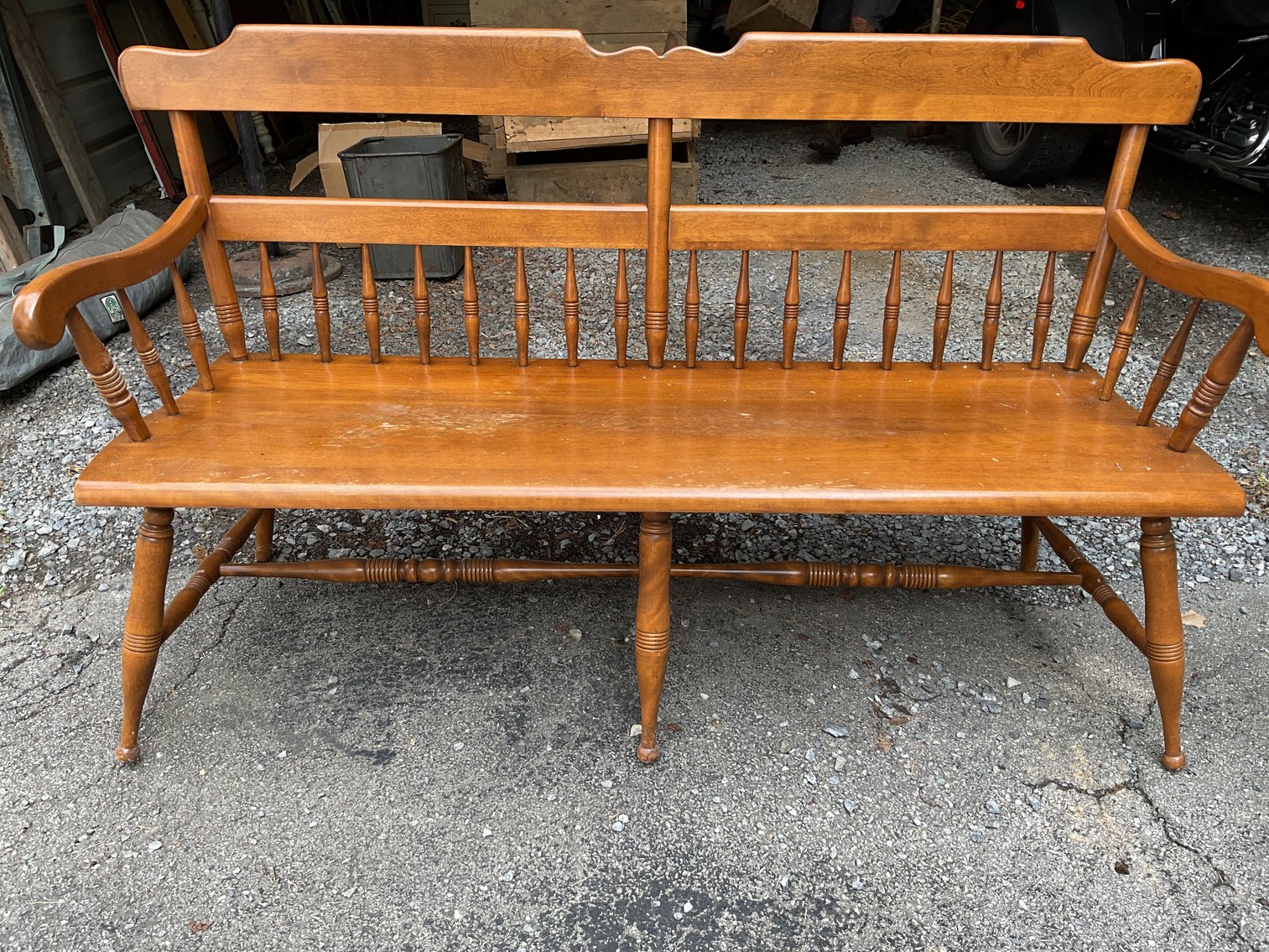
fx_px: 1063
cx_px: 634
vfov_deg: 48.2
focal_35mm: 29
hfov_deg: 61.7
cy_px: 476
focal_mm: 3
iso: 16
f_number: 1.8
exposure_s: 1/200
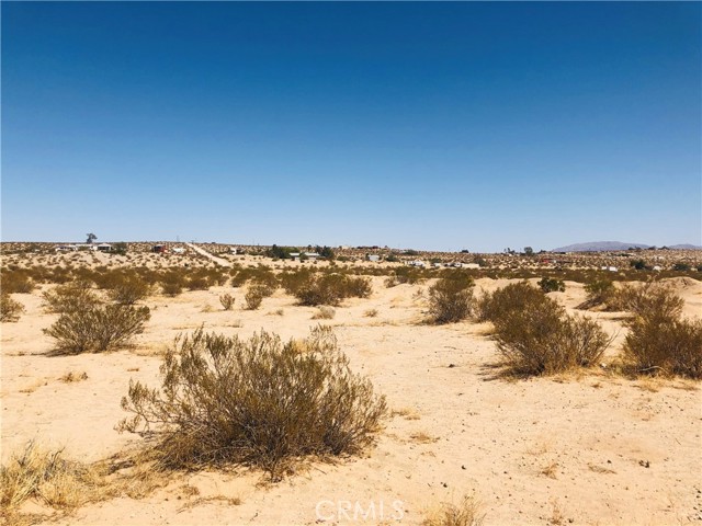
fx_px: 568
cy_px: 263
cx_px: 351
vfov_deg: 49.7
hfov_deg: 63.4
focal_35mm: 28
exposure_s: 1/4367
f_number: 1.8
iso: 25
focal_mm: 4
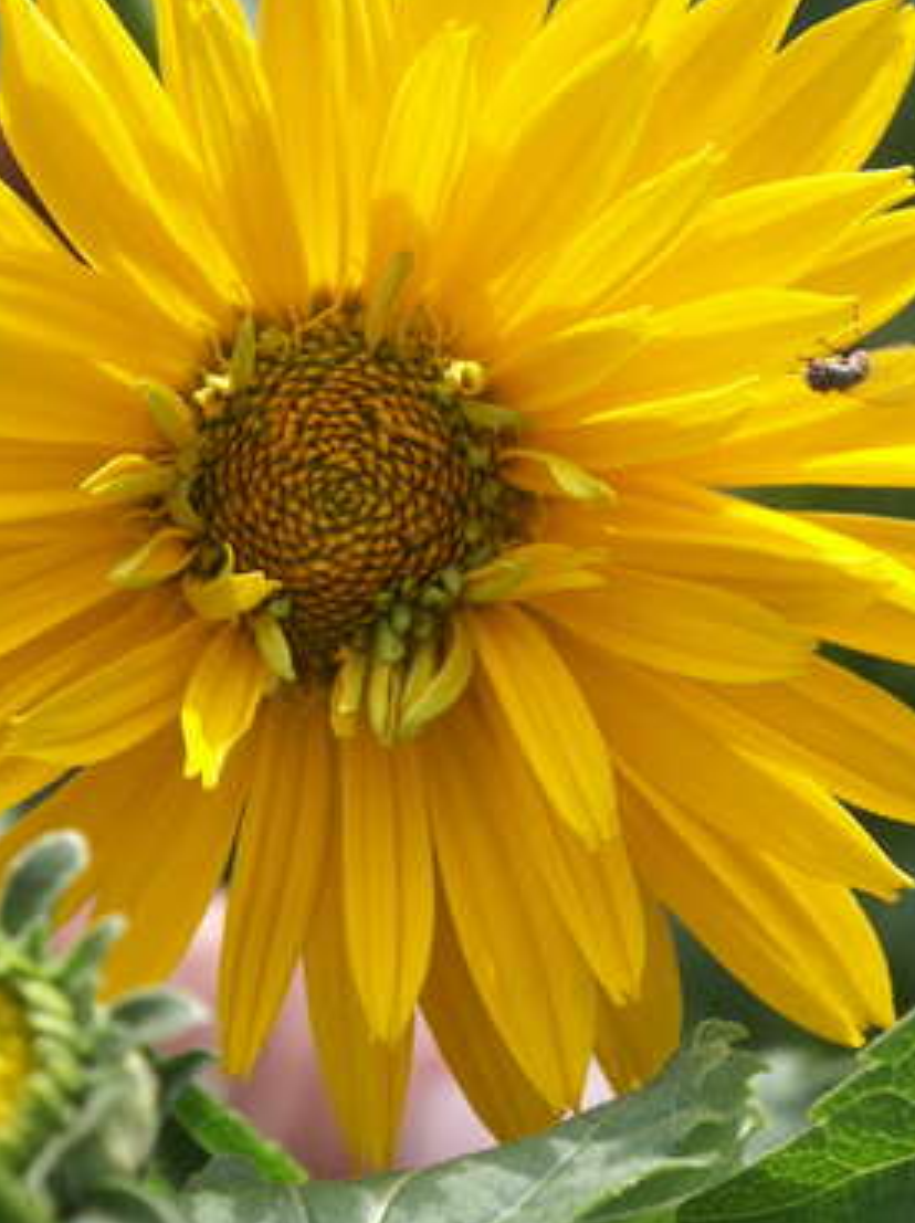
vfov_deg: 6.6
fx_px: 10662
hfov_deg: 4.9
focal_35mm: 302
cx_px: 448
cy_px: 509
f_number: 3.5
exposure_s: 1/500
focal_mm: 42.2
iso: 100
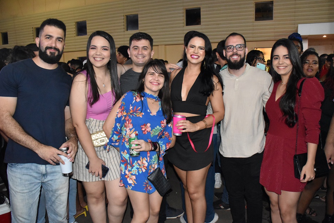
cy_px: 117
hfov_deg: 63.7
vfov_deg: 45.0
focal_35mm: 29
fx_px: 269
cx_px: 166
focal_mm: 18
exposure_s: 1/60
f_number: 3.5
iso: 5000
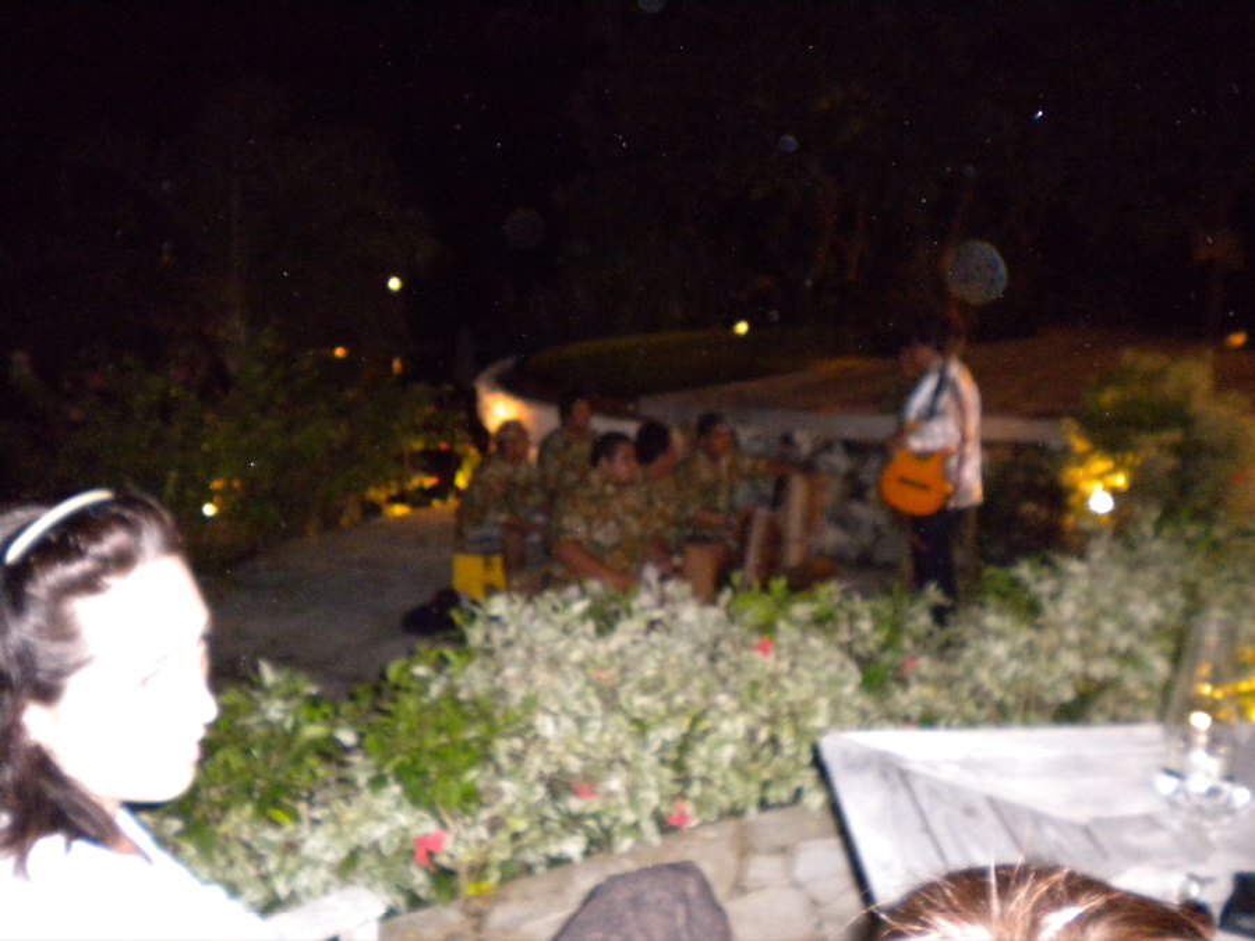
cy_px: 470
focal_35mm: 35
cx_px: 628
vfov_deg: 40.7
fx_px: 1269
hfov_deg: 52.6
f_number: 3.1
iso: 558
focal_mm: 6.3
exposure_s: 1/30
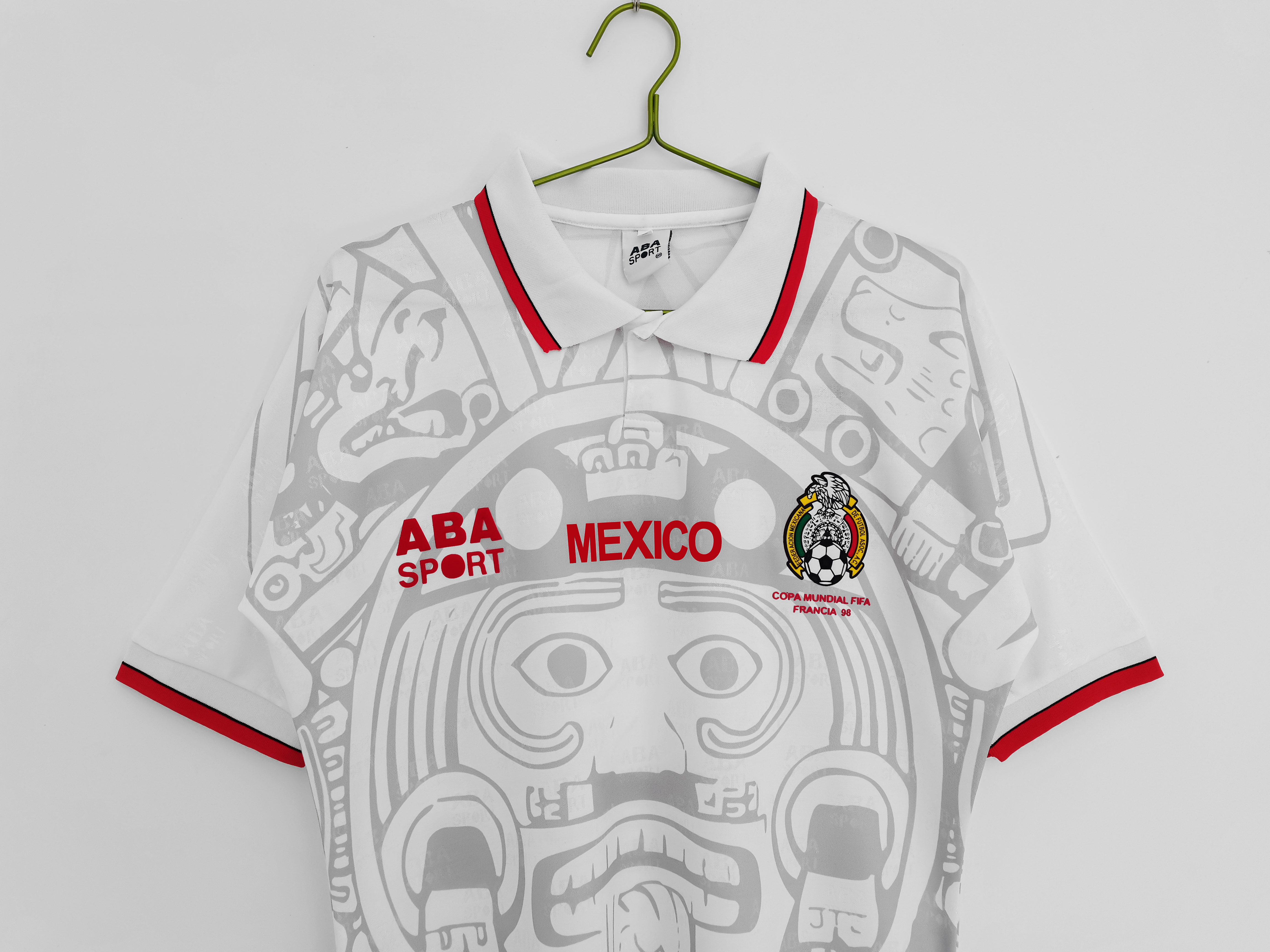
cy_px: 476
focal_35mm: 26
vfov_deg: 53.1
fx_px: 954
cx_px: 635
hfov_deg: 67.3
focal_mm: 5.58
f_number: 1.8
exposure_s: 1/120
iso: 160
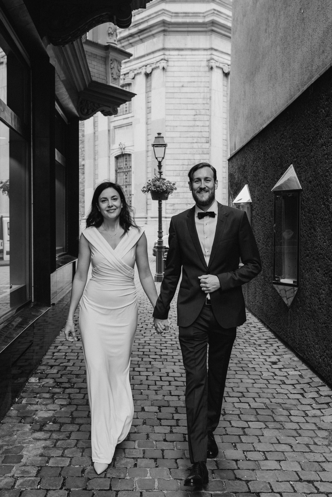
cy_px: 248
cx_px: 166
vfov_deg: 54.4
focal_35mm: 35
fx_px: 484
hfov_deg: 37.9
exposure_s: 1/500
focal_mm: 35
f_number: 4.5
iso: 400
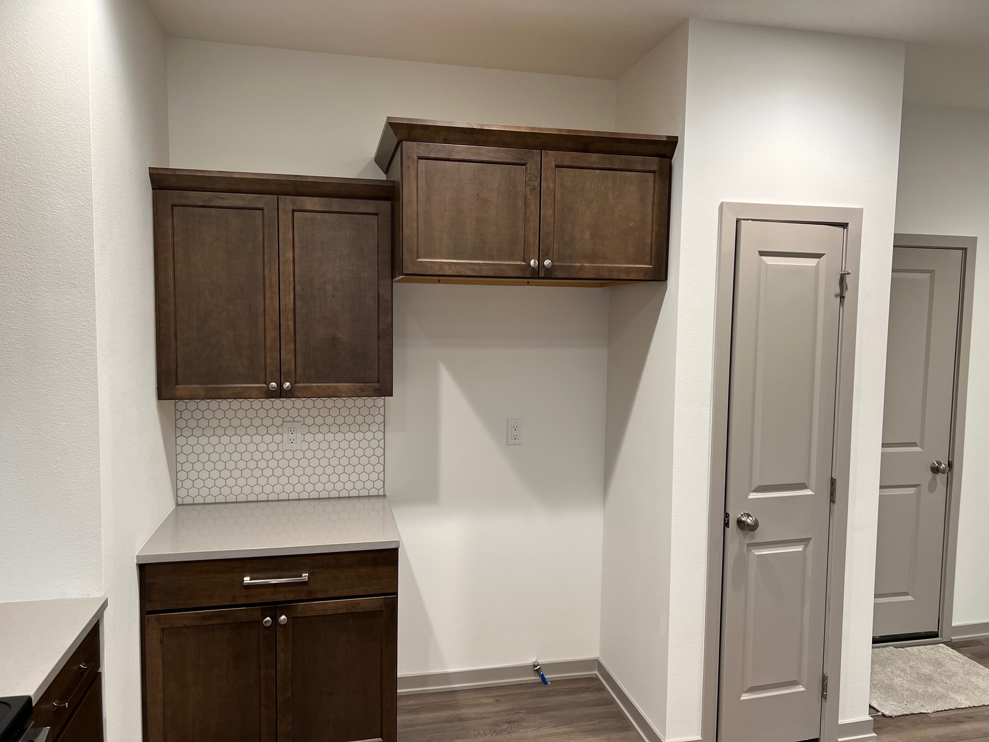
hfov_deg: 67.3
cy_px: 371
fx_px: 743
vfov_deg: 53.1
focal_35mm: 26
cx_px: 494
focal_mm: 5.7
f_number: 1.5
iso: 125
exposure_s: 1/120
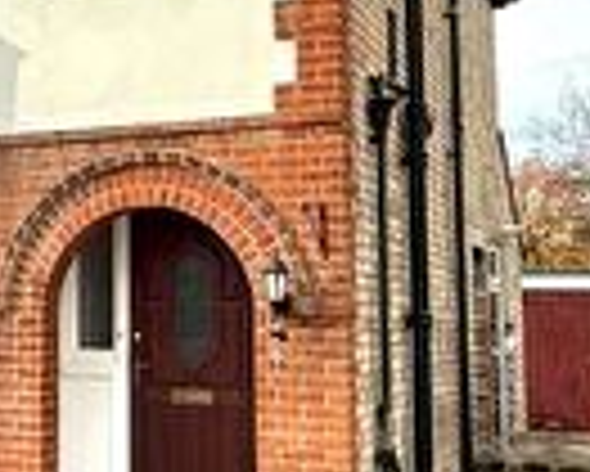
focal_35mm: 73
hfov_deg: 24.3
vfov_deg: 21.0
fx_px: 1276
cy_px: 182
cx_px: -63
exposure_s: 1/1211
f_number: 2.2
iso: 50
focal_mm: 2.22
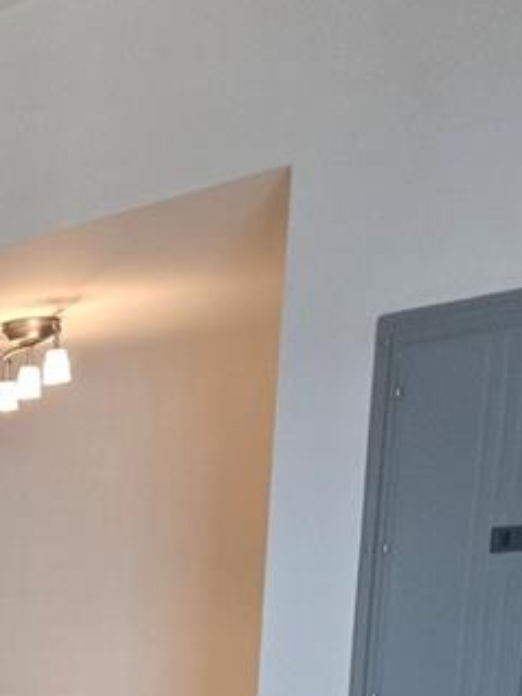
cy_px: 1133
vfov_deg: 18.9
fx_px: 1748
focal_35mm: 87
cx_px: -349
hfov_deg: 15.2
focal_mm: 5.4
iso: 200
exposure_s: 1/120
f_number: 1.8
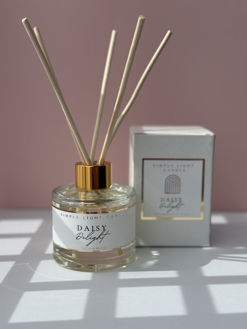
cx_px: 124
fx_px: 457
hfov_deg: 30.3
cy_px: 164
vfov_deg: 39.7
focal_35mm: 48
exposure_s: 1/5208
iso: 64
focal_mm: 6.76
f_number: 1.78
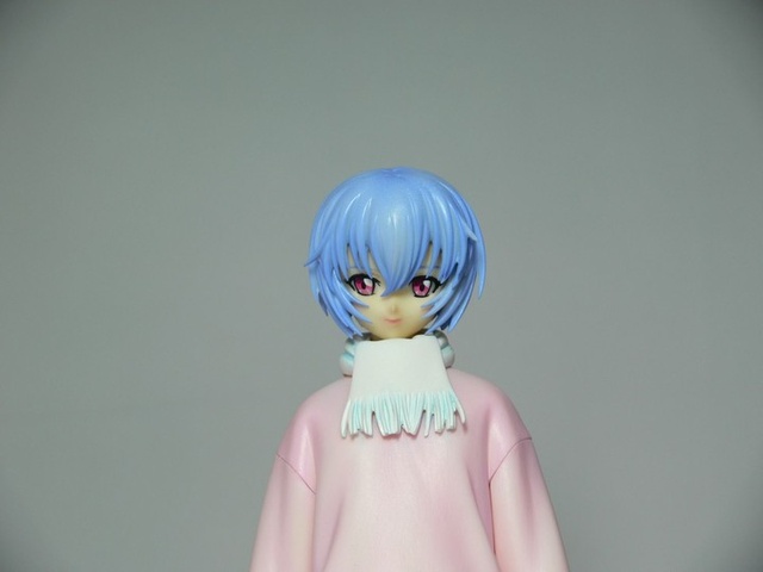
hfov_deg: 16.0
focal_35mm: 123
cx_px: 382
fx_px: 2711
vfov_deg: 12.0
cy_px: 286
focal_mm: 26.1
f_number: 3.6
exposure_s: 1/30
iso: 80
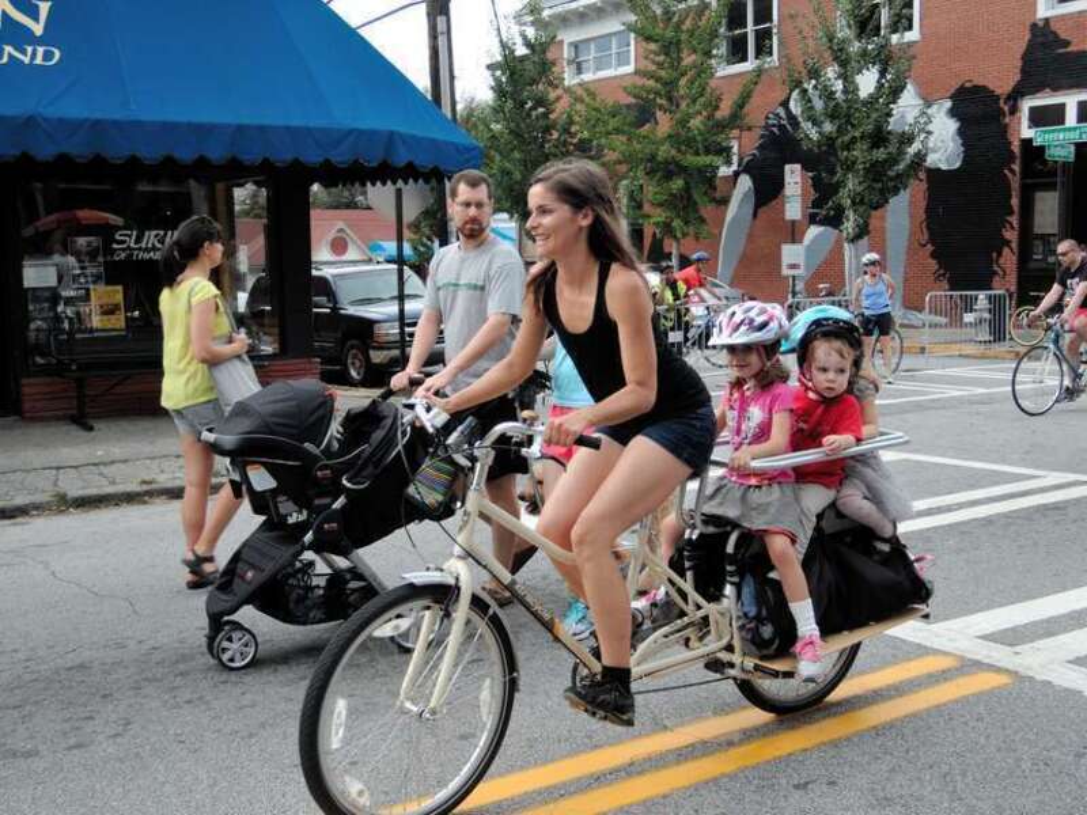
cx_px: 544
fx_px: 1256
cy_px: 408
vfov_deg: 36.0
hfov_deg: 46.8
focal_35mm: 40
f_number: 2.8
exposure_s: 1/250
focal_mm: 8.6
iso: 80
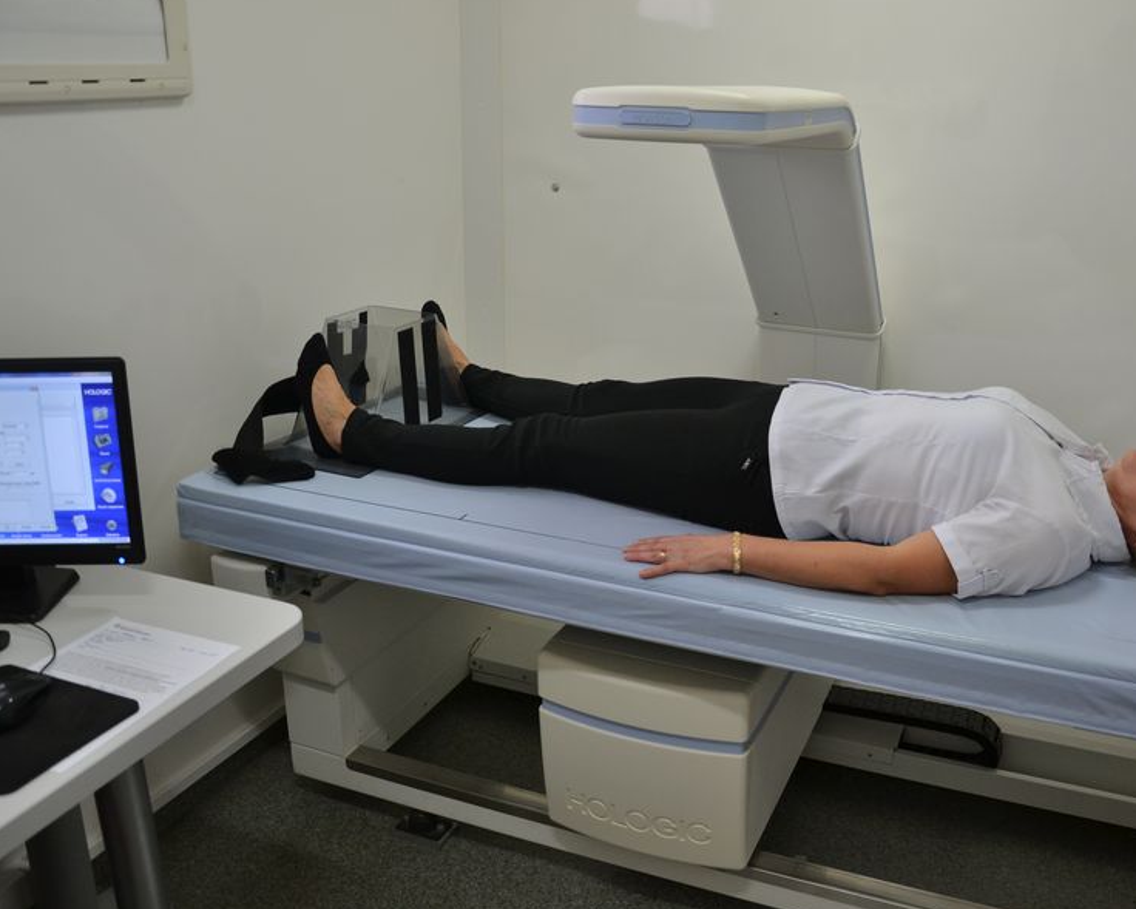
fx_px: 1042
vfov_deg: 47.1
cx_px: 642
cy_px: 452
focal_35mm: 31
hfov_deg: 57.0
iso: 400
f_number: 3.5
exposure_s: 1/50
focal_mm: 18
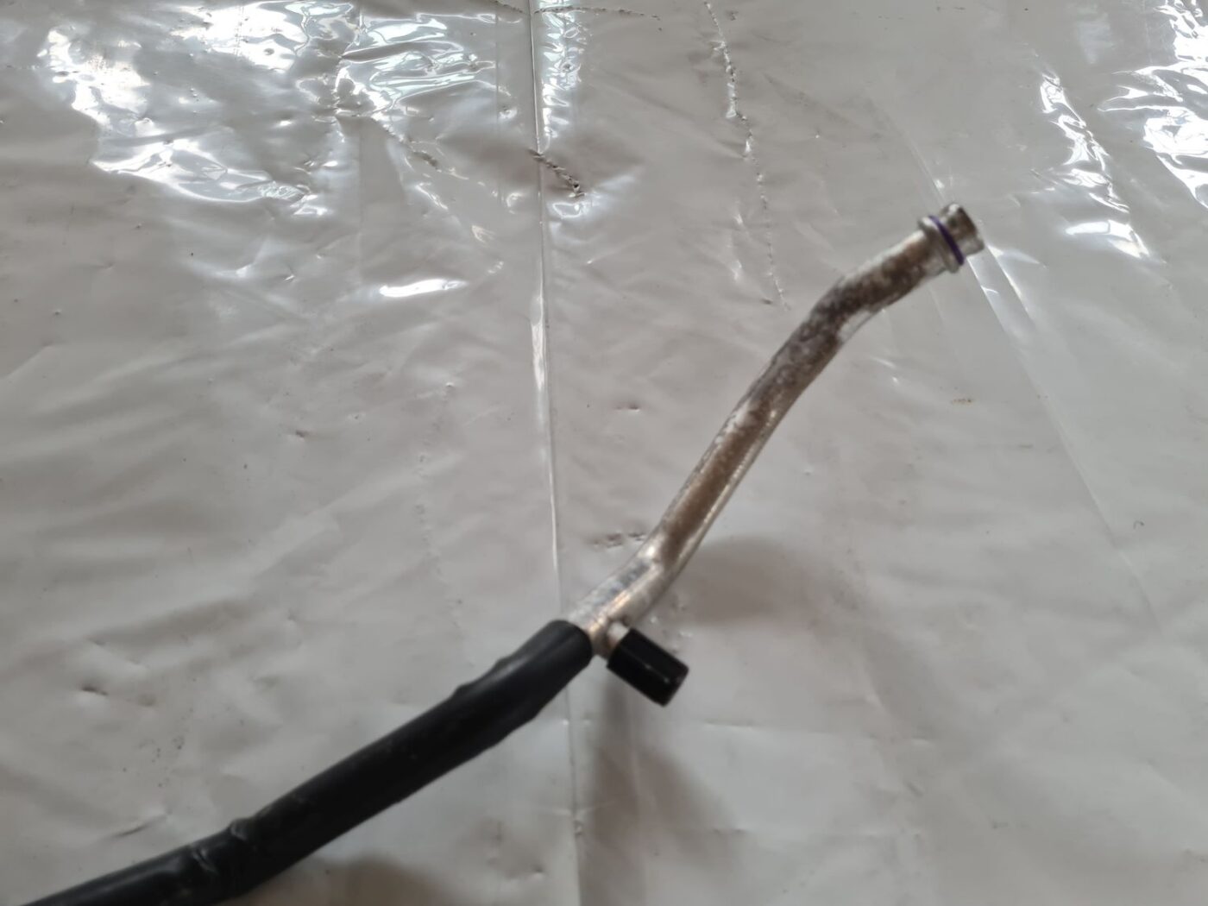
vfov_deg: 53.1
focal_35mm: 26
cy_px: 453
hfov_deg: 67.3
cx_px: 604
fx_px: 907
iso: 100
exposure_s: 1/100
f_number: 1.8
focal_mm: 5.4
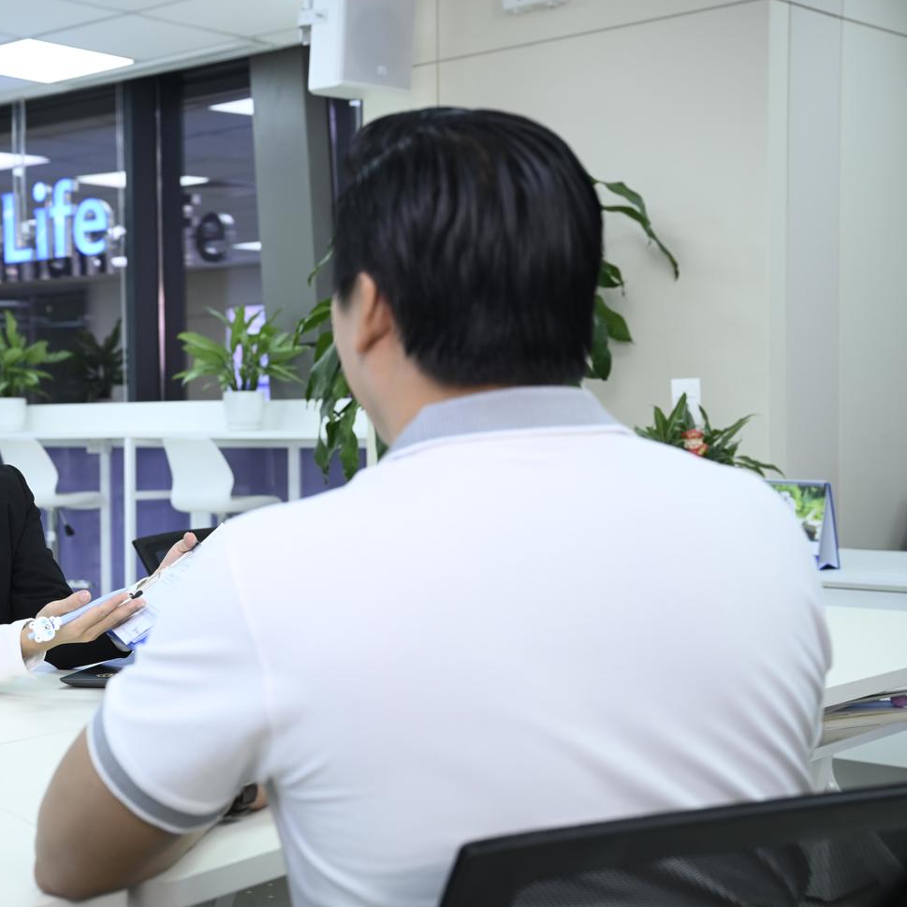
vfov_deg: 28.2
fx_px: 1808
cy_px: 451
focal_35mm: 61
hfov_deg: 27.9
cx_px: 266
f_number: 5
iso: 800
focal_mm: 47
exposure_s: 1/200
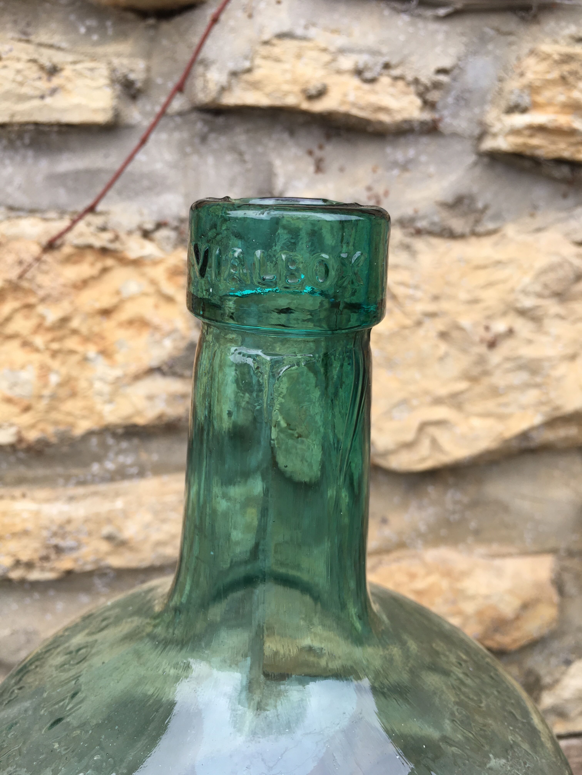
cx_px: 291
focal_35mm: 29
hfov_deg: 48.2
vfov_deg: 61.7
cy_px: 388
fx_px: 650
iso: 25
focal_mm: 4.15
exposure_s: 1/116
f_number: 2.2
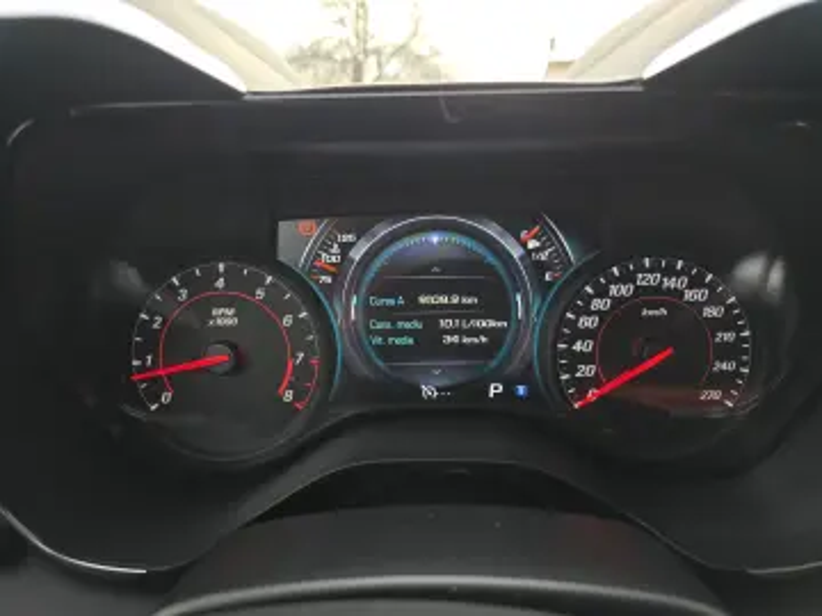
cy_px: 308
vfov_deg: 58.9
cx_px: 411
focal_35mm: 23
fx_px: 546
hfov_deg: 73.9
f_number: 1.7
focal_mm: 6.3
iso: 12
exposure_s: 1/50
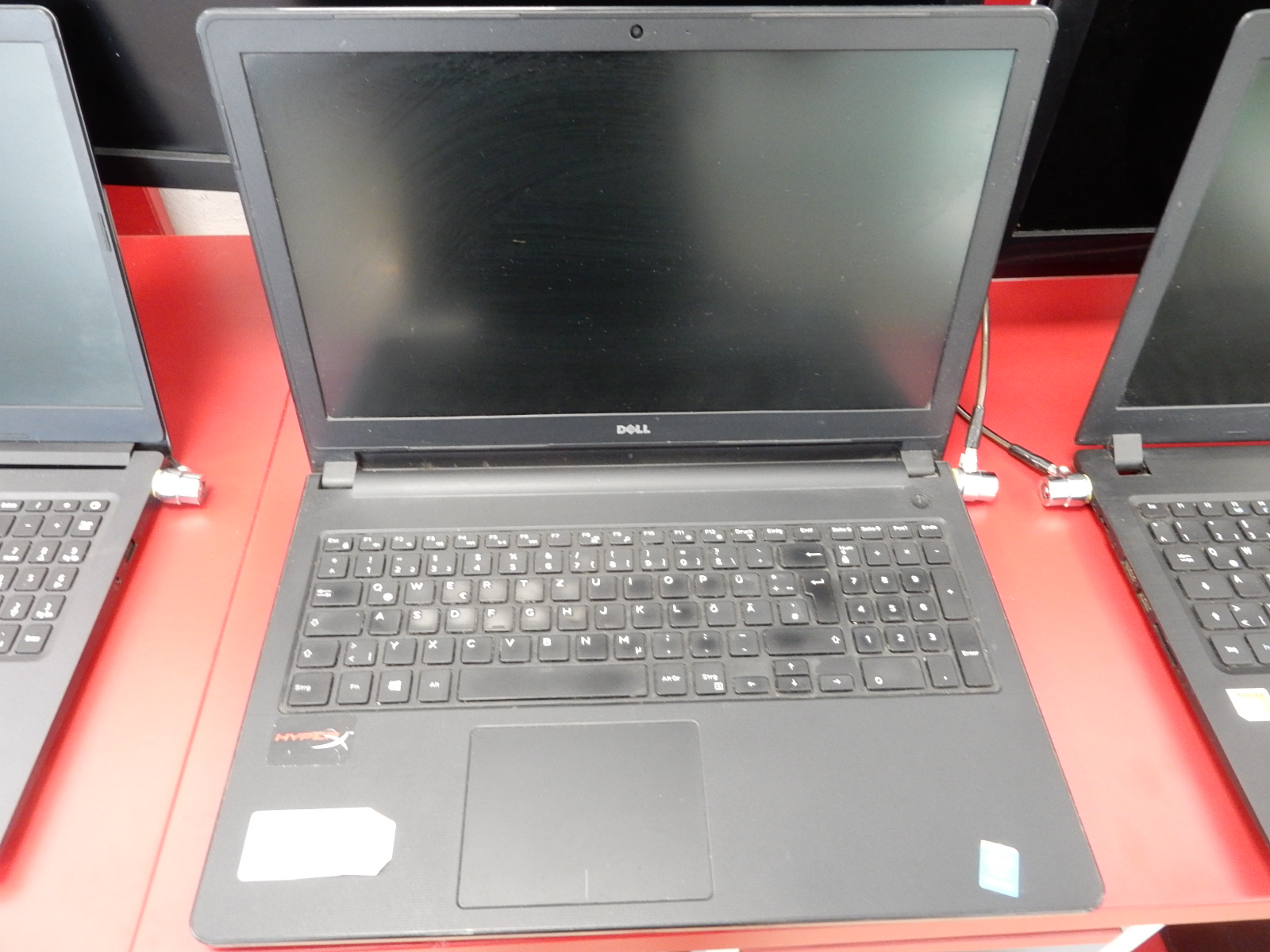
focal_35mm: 25
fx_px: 917
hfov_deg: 69.4
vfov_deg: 54.9
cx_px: 635
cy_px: 476
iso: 400
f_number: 3.7
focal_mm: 4.5
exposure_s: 1/13
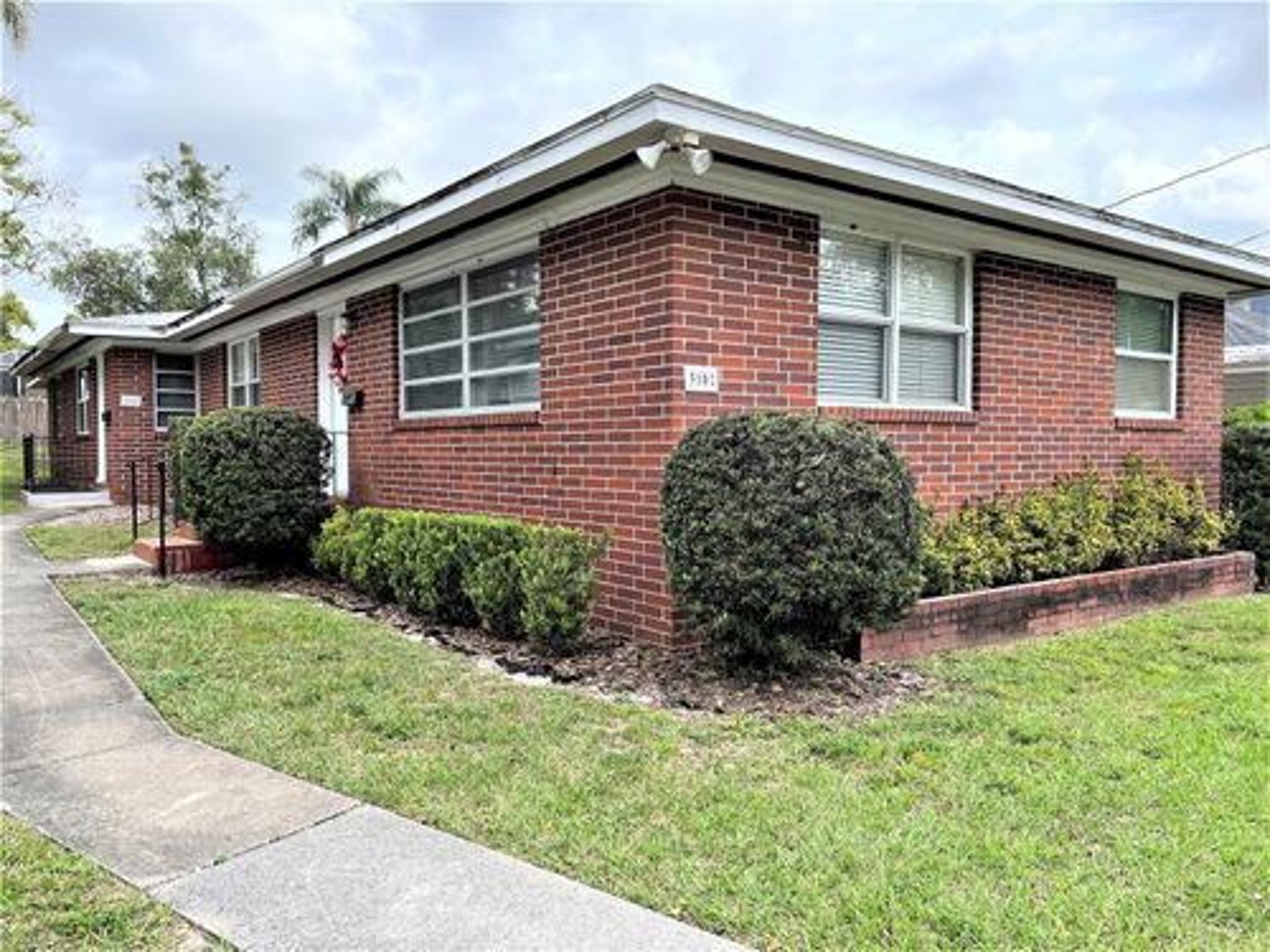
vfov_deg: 53.1
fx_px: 954
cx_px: 635
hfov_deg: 67.3
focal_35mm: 26
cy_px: 476
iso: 50
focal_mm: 5.7
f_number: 1.5
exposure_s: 1/1171
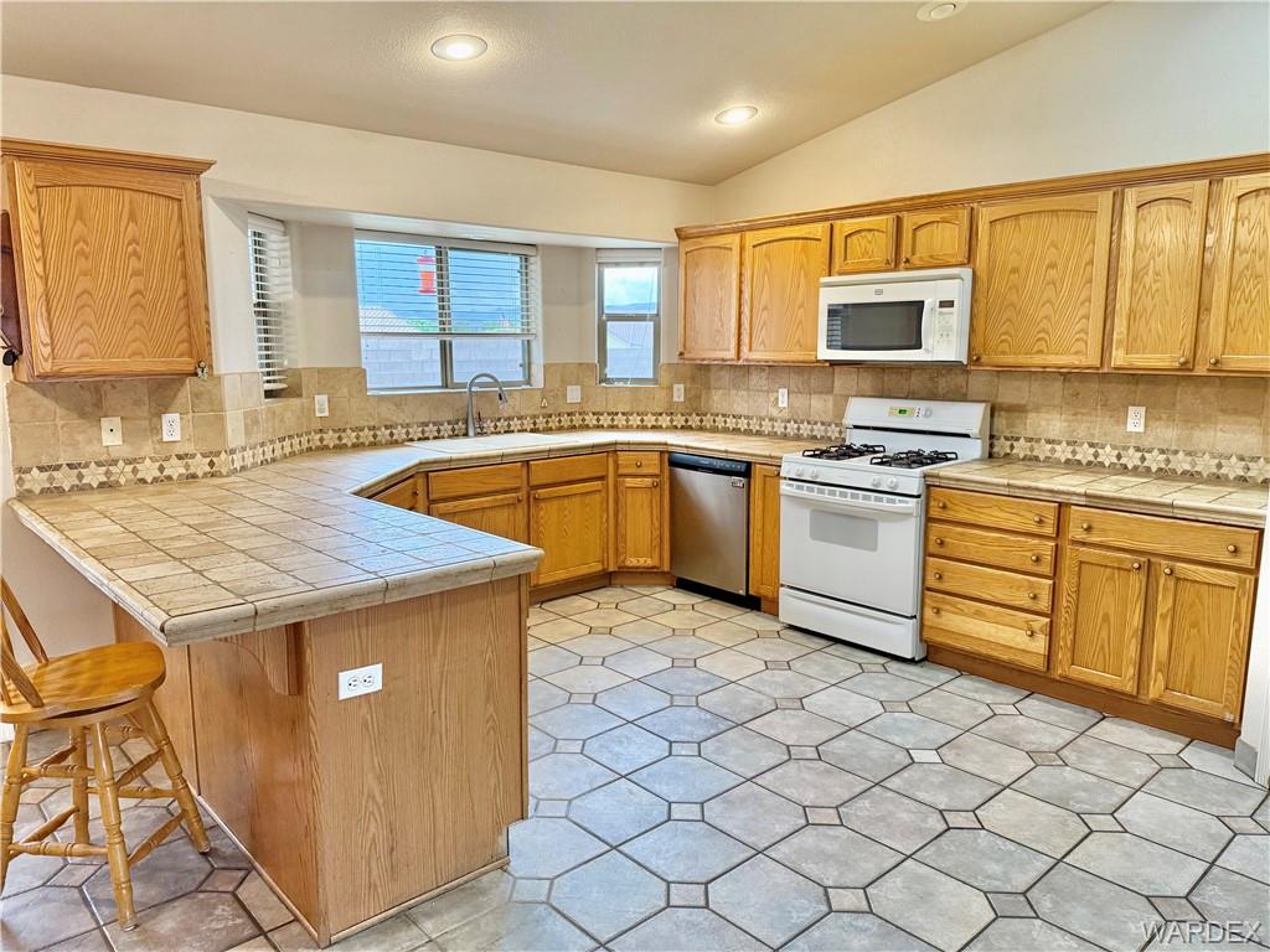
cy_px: 476
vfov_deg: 56.8
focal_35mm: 24
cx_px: 635
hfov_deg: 71.6
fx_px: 881
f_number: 1.78
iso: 320
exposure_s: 1/120
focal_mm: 6.76
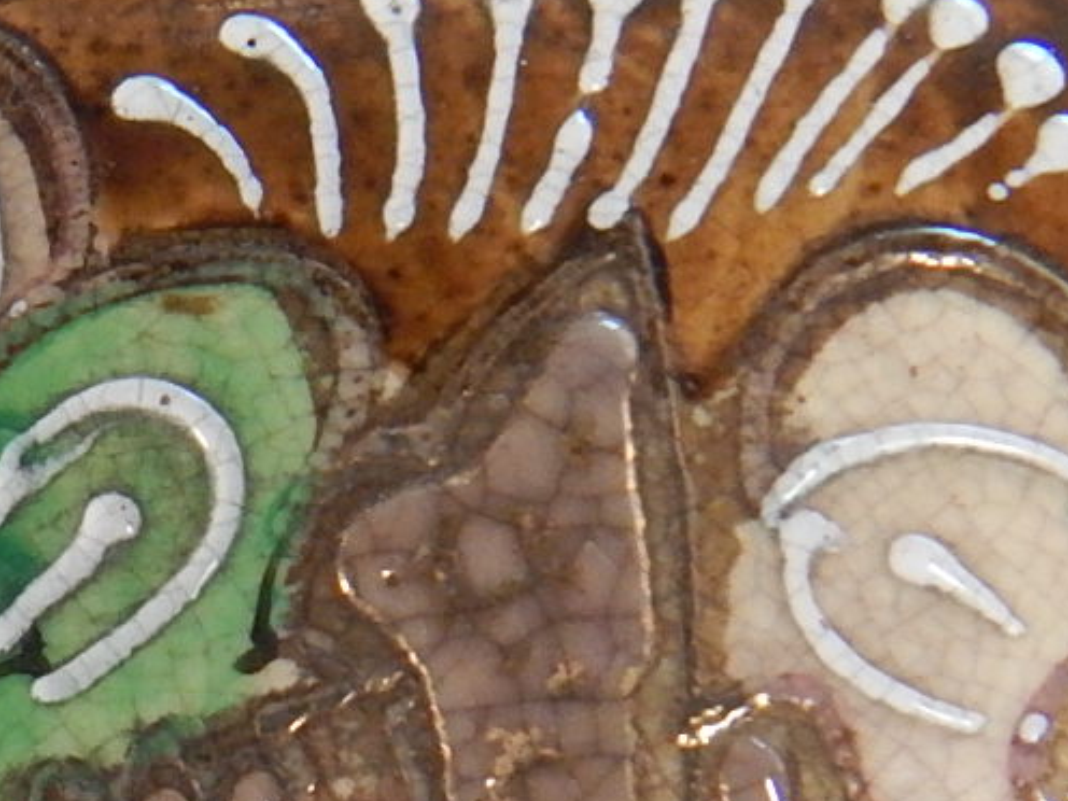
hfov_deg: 17.4
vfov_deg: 13.9
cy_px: 1193
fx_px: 3085
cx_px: -607
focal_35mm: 100
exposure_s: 1/200
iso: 400
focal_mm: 5.6
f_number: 3.2
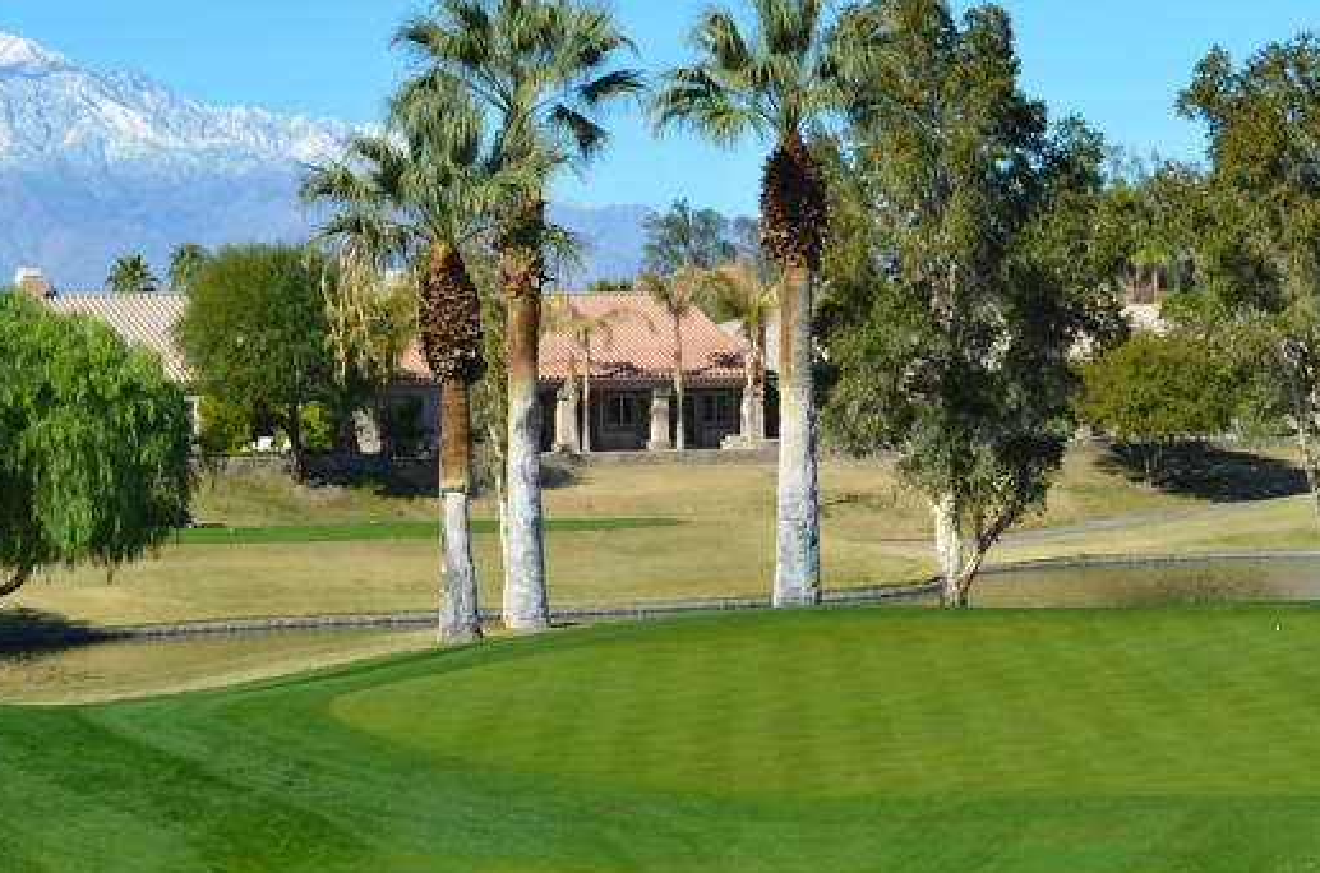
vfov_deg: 12.7
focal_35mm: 107
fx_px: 3914
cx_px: 881
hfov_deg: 19.1
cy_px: 414
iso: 100
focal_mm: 36
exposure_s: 1/250
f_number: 8
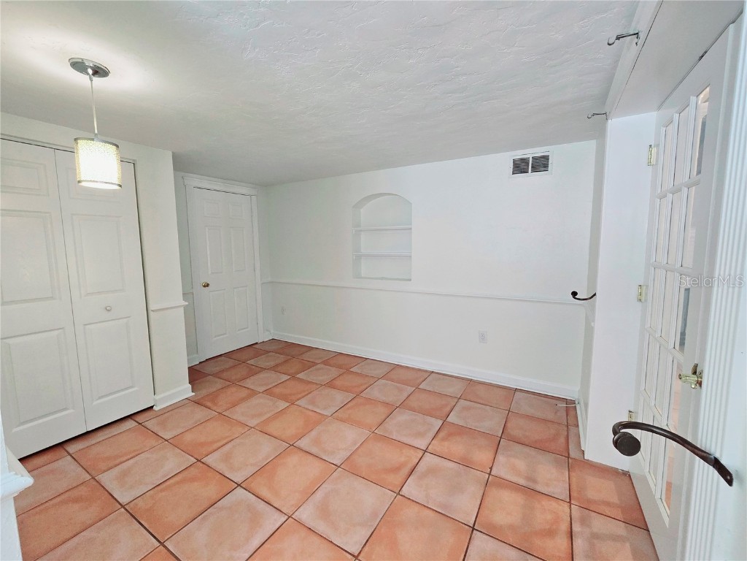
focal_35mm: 13
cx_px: 374
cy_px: 280
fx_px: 281
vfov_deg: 89.9
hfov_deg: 106.2
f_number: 2.2
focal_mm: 2.2
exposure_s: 1/60.2
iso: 200
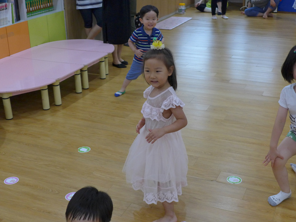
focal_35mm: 50
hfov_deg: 38.2
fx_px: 428
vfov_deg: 29.1
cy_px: 111
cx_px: 148
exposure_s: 1/320
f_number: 1.9
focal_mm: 9.8
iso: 500
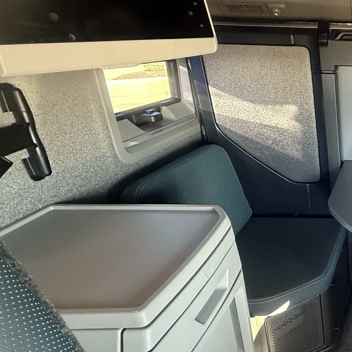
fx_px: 357
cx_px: 419
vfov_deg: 52.5
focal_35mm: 31
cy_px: 176
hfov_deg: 39.0
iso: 640
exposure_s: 1/60
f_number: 2.2
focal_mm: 2.22
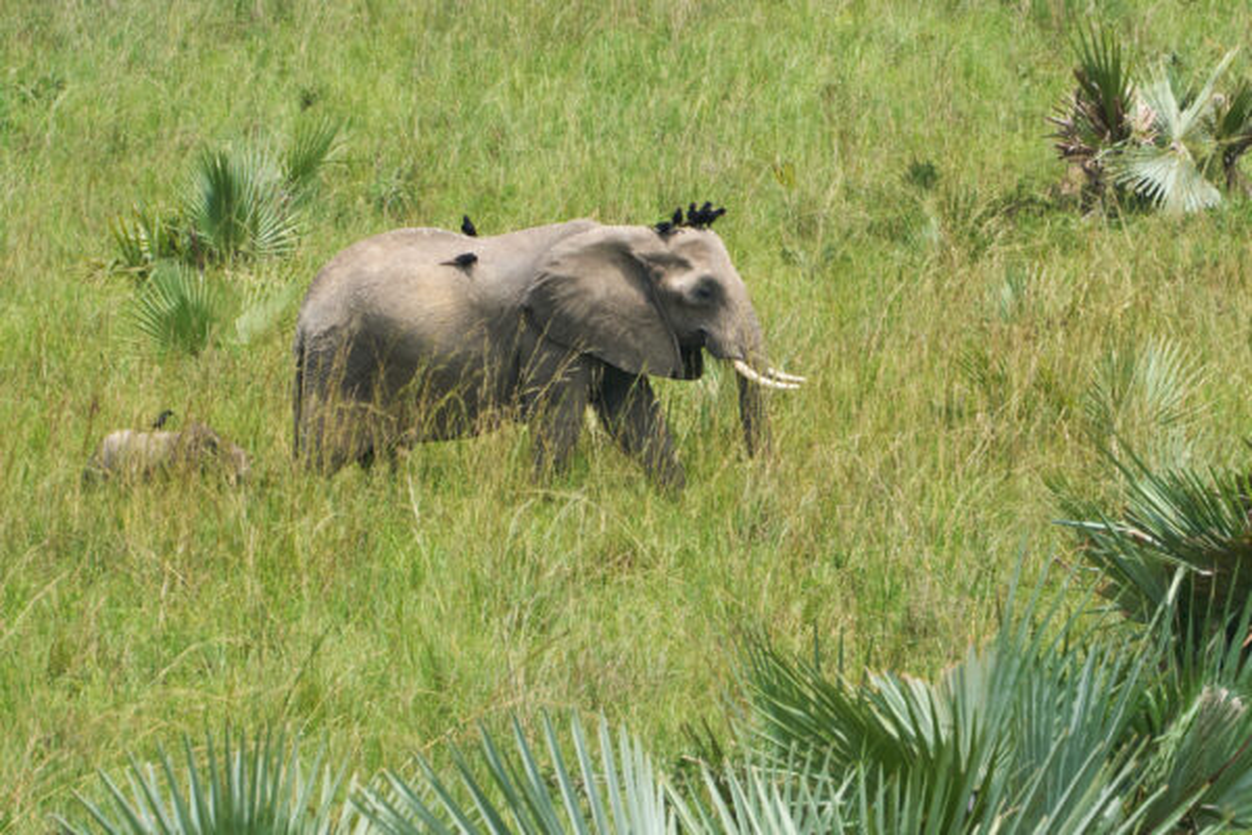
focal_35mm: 482
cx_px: 626
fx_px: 16762
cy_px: 418
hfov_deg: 4.3
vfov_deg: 2.9
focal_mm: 482
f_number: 32
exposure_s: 1/320
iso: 2000
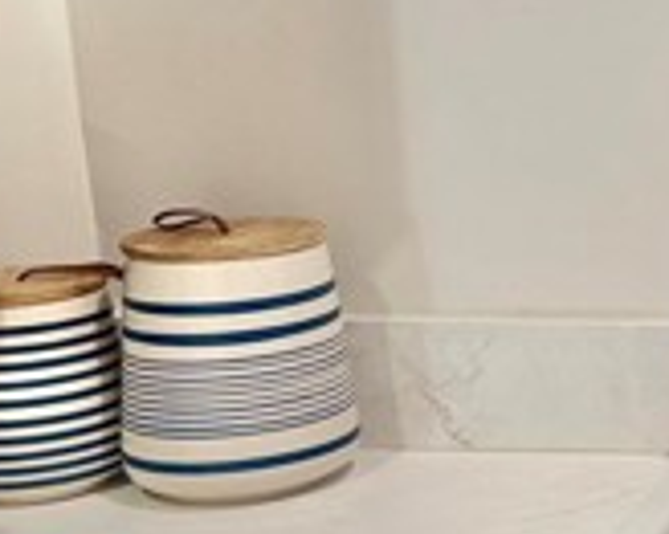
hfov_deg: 16.1
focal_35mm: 99
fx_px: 1959
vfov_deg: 15.5
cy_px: 216
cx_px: 1240
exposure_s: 1/60
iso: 100
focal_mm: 5.96
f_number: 1.6
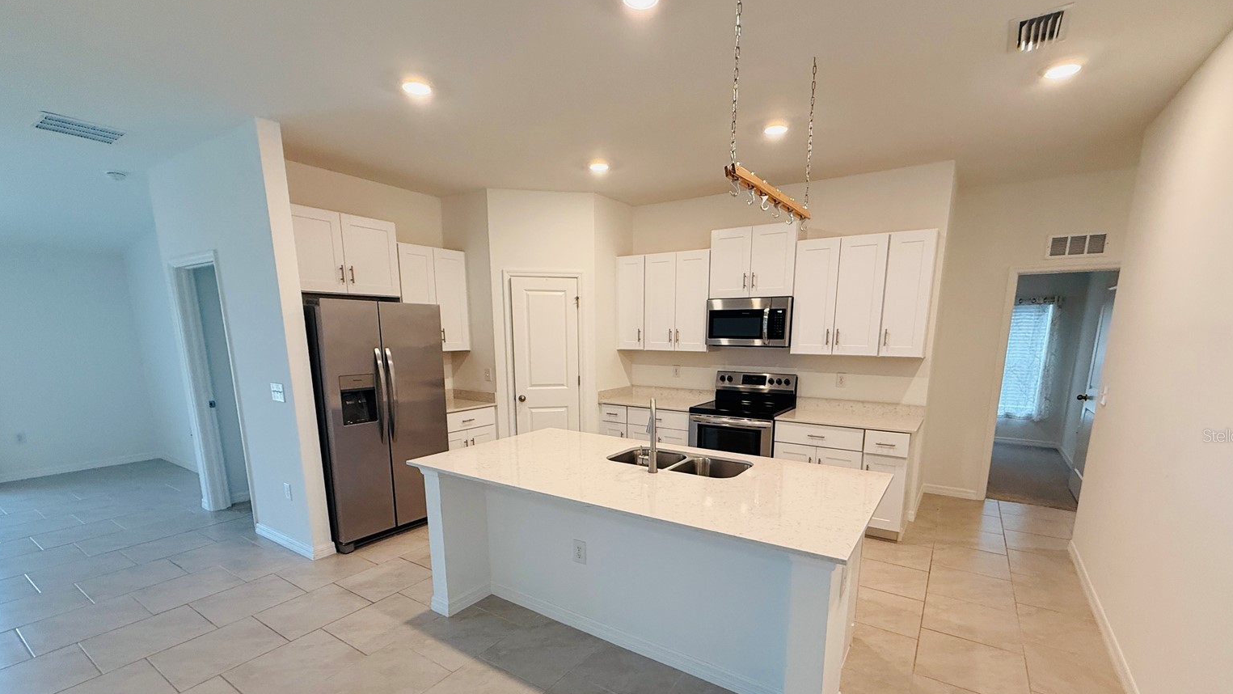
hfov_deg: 99.3
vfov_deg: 66.1
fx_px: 523
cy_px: 435
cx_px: 632
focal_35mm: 16
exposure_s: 1/120
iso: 250
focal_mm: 2.22
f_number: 2.2
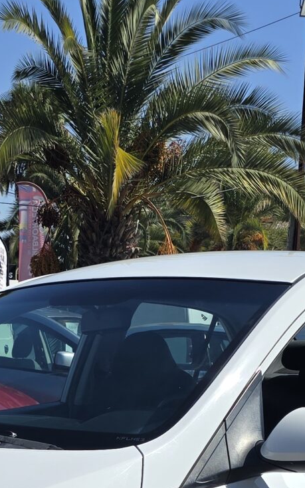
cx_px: 45
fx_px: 1130
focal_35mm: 85
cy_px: 629
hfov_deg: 15.2
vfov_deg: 22.0
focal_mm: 6.3
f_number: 1.7
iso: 12
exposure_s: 1/1070
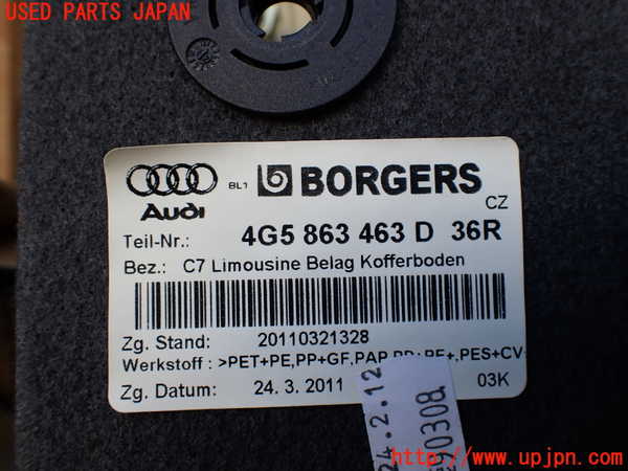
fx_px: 544
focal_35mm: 30
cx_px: 314
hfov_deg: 60.0
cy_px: 236
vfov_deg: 46.8
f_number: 3.2
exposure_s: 1/125
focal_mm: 5.4
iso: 100
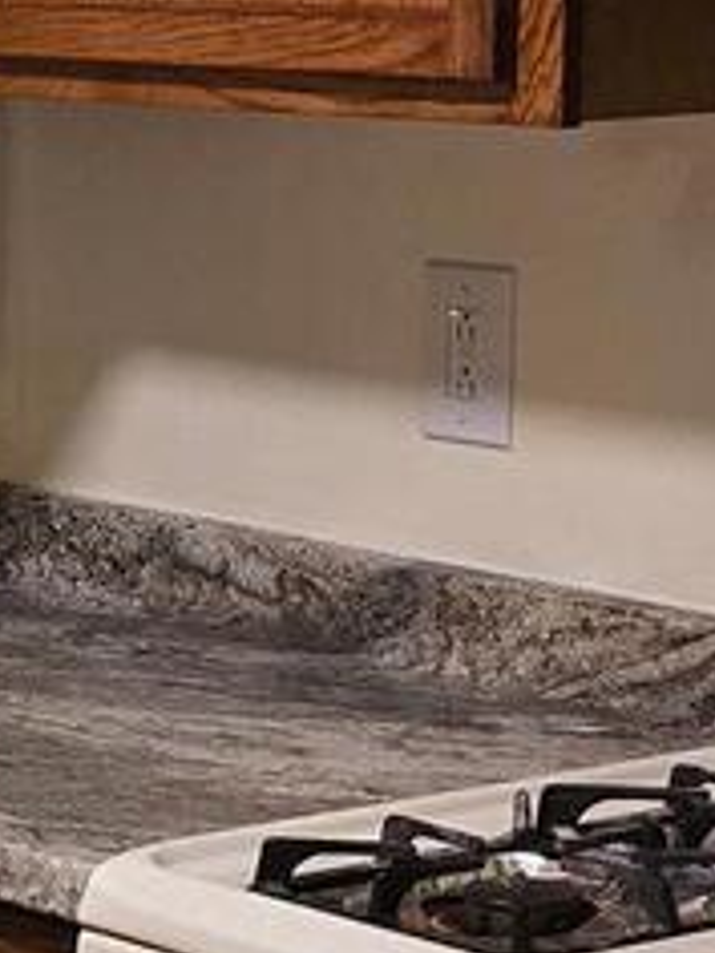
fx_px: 4131
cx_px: -957
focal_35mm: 150
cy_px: 412
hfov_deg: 9.0
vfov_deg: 13.2
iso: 400
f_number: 1.7
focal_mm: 6.3
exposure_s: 1/120
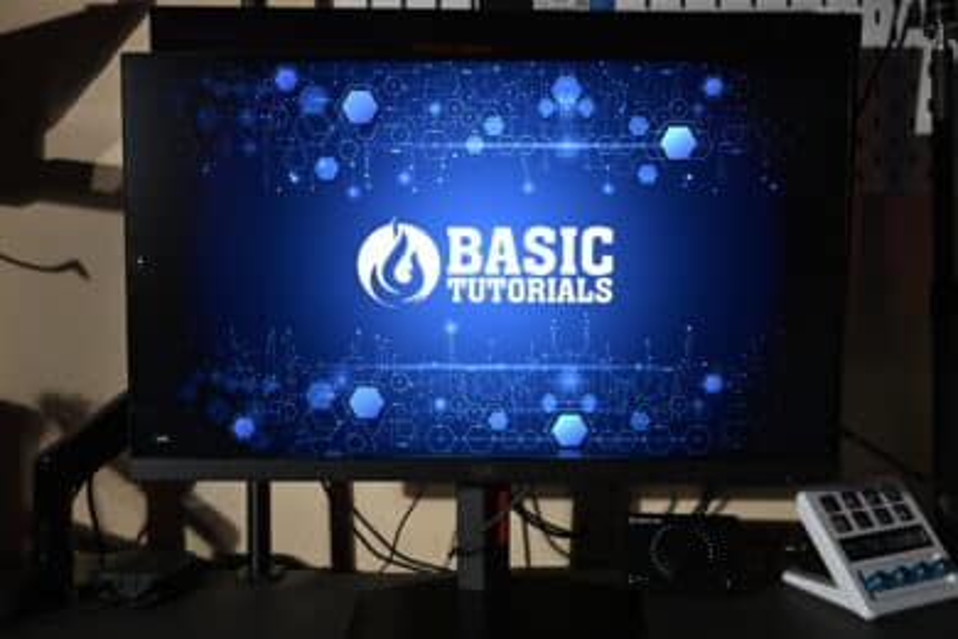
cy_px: 320
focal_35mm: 38
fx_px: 1011
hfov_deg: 50.7
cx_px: 479
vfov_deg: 35.1
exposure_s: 1/40
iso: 900
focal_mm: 38
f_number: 8
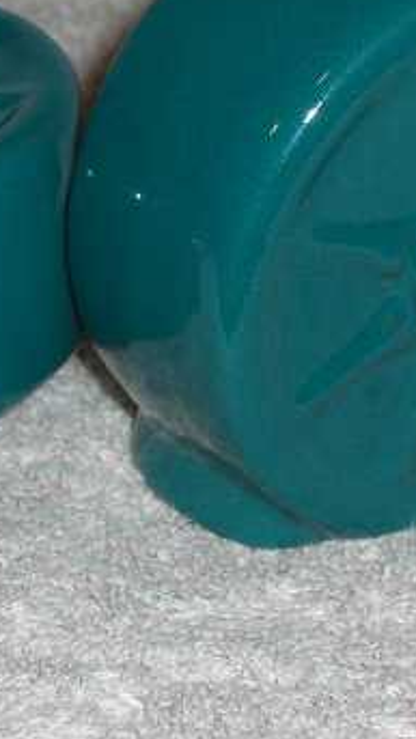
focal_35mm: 189
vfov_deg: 11.4
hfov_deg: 6.4
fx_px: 3705
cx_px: 71
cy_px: 246
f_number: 9.6
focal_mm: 19.4
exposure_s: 1/30
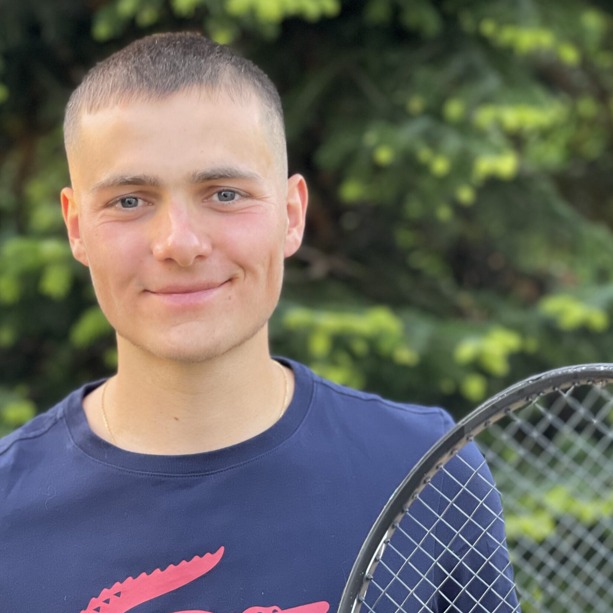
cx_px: 265
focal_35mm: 88
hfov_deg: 19.7
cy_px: 349
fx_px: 1763
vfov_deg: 19.7
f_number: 2.2
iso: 125
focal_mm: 7.5
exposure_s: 1/121
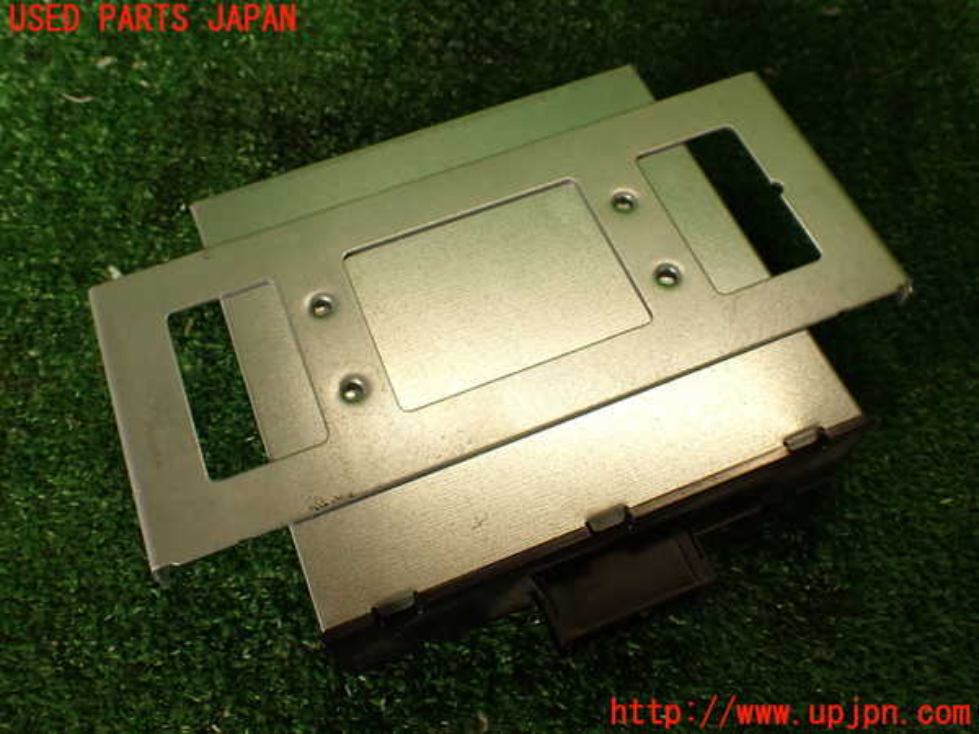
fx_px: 905
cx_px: 490
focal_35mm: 32
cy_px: 367
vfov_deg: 44.2
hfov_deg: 56.8
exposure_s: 1/60
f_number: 3.2
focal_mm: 5.79
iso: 100
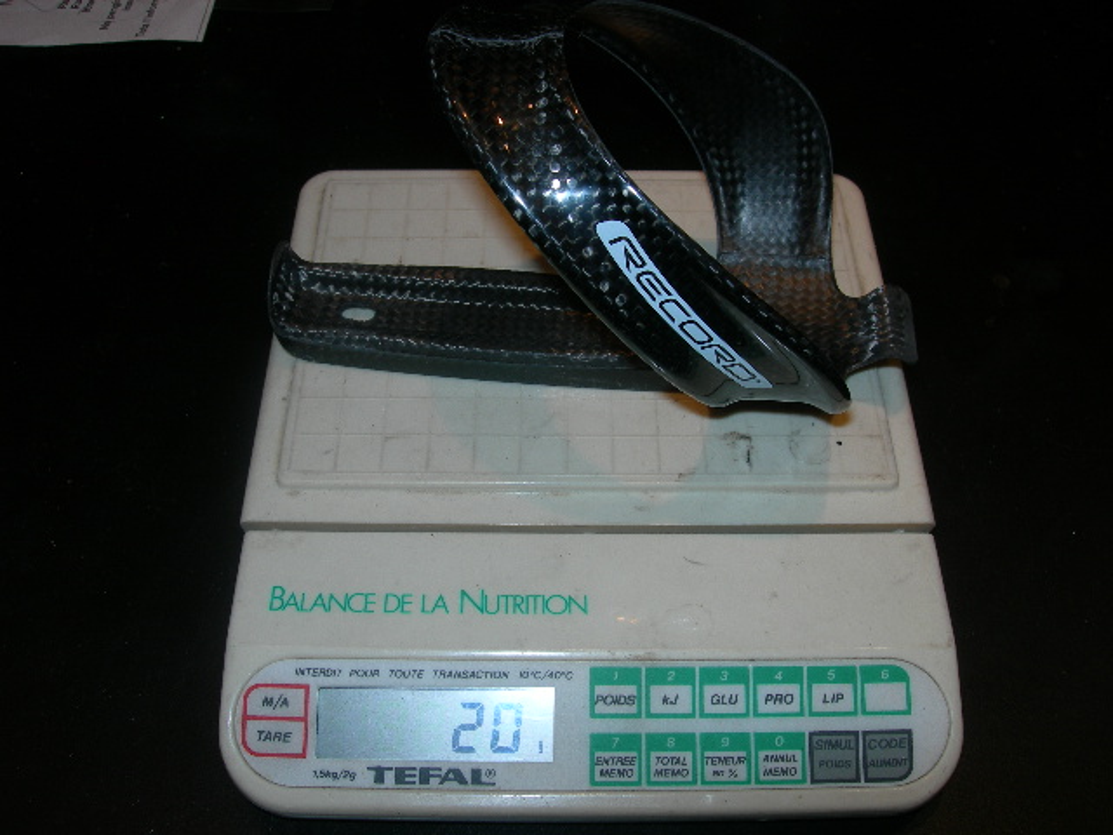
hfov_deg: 49.0
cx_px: 556
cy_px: 418
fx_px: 1222
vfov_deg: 37.7
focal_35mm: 38
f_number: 4.8
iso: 50
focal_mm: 7.8
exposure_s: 1/60.1
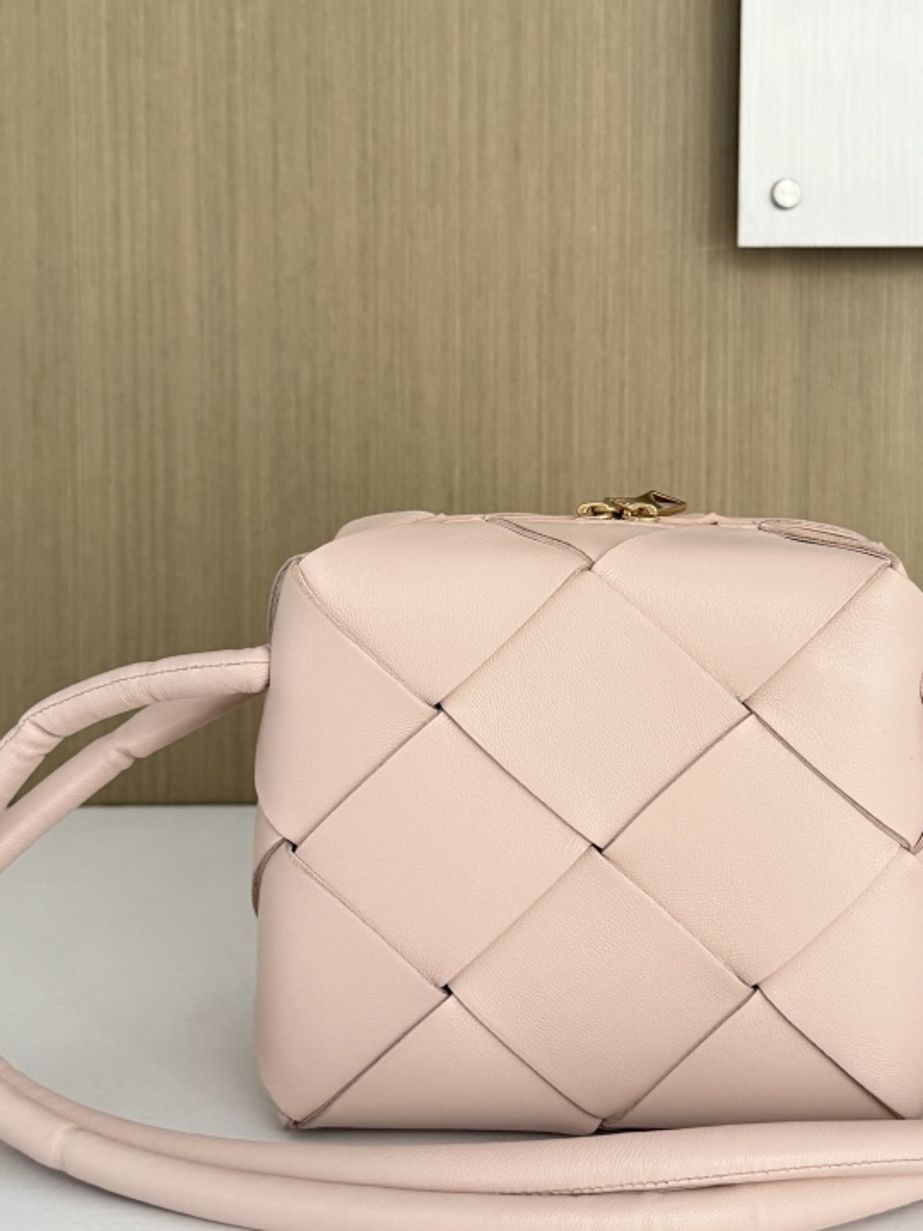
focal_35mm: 48
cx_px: 605
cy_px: 521
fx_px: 1706
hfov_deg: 30.1
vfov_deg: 39.6
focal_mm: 6.76
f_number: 1.78
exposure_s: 1/60
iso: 320
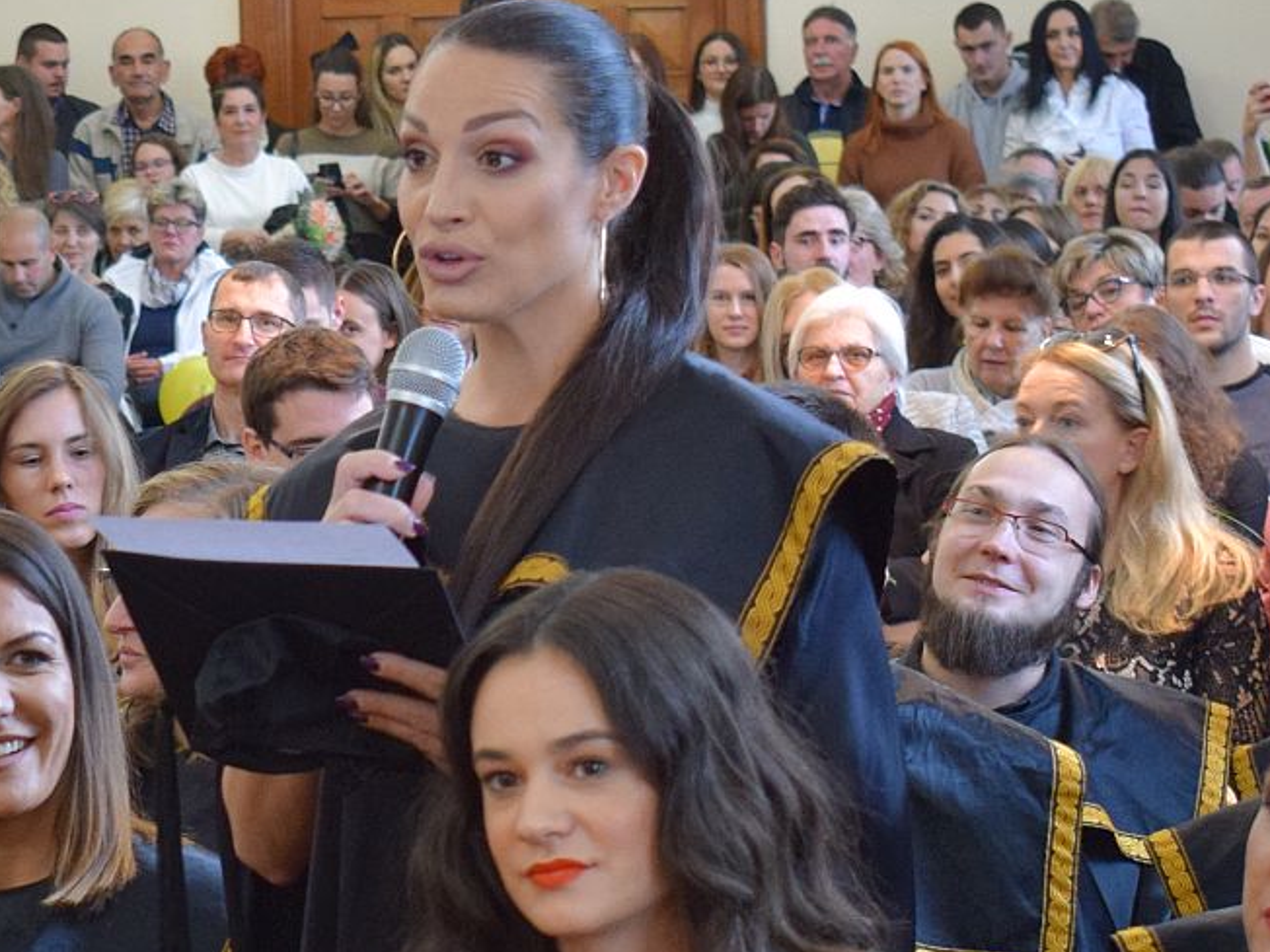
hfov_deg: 11.5
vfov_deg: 8.7
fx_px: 6237
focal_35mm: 170
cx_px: 86
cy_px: 596
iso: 1000
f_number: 5
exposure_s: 1/60
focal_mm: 40
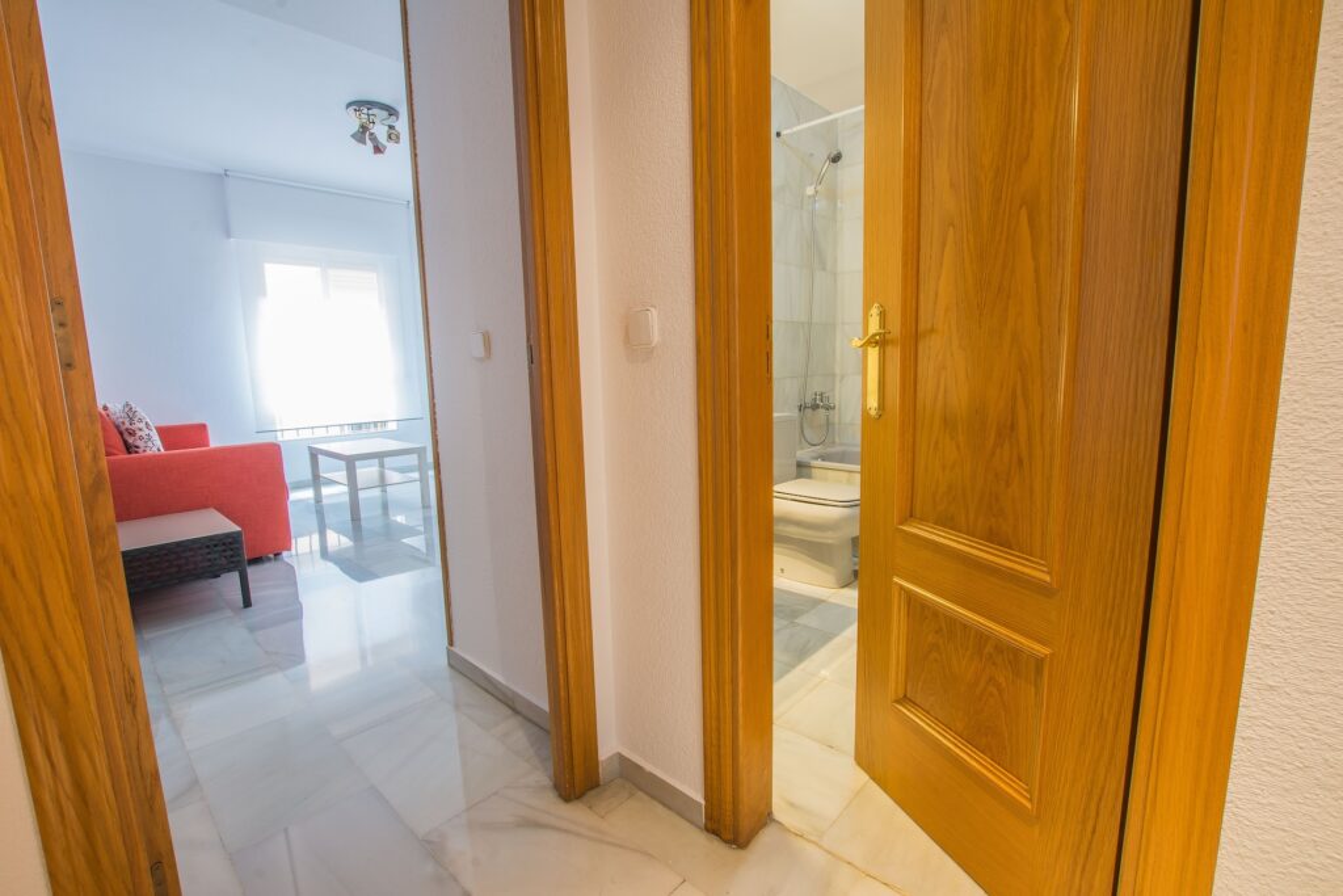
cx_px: 672
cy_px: 448
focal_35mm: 26
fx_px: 951
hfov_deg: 70.4
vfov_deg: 50.4
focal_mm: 17
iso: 200
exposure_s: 1.6
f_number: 11
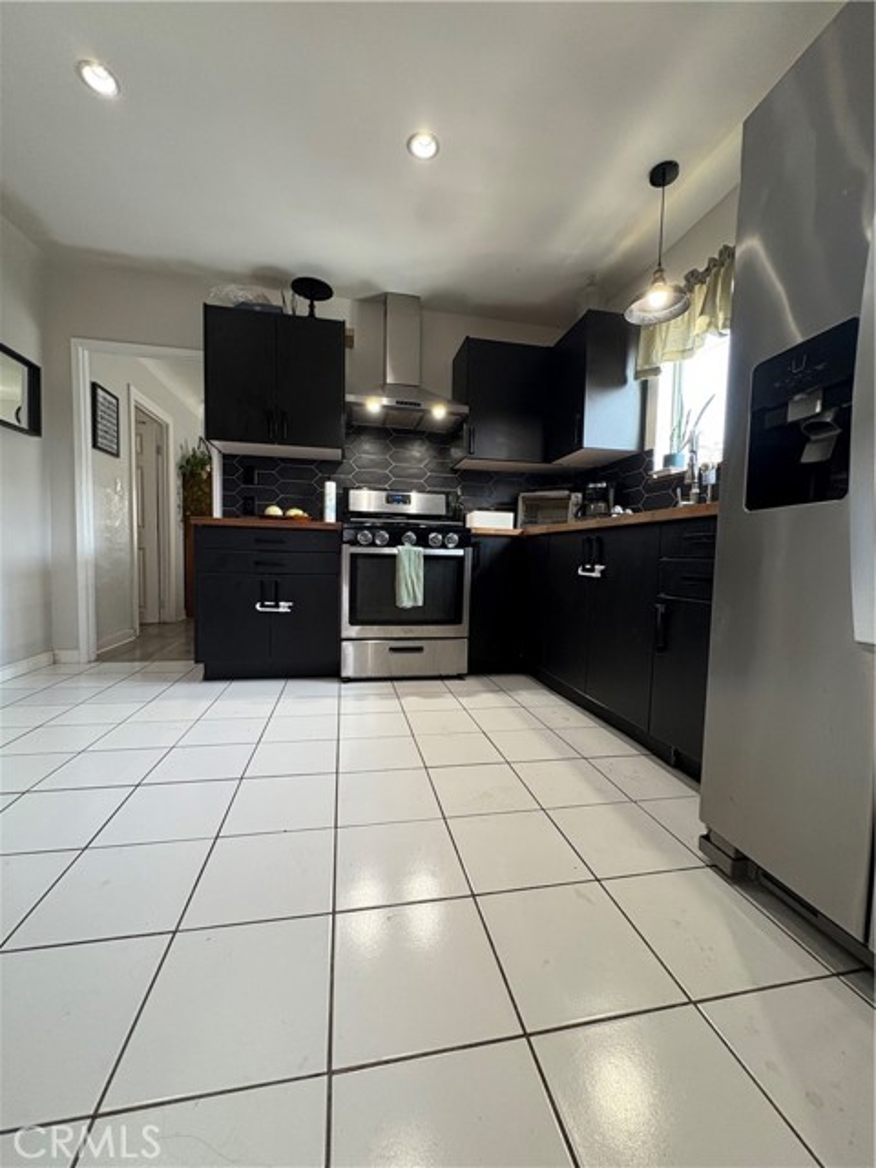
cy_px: 584
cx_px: 438
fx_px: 472
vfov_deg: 102.1
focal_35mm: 14
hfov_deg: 85.7
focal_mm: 2.22
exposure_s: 1/60
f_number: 2.2
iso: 250
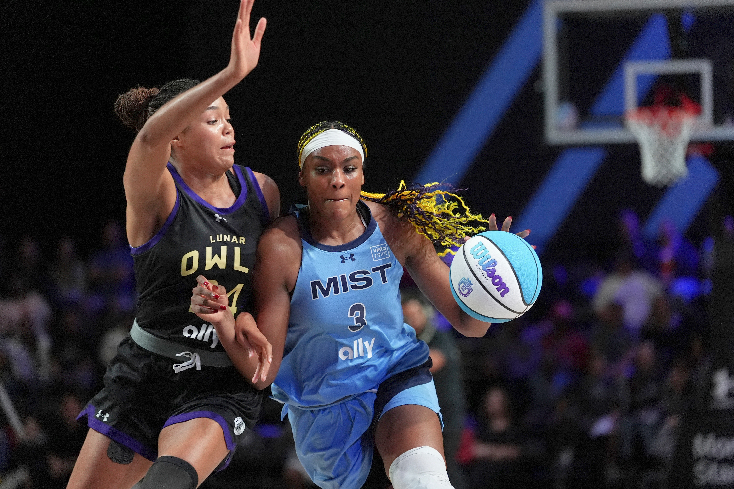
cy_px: 244
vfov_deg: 9.1
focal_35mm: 150
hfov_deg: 13.7
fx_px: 3058
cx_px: 367
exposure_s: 1/1800
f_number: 2.8
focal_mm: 150
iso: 5000
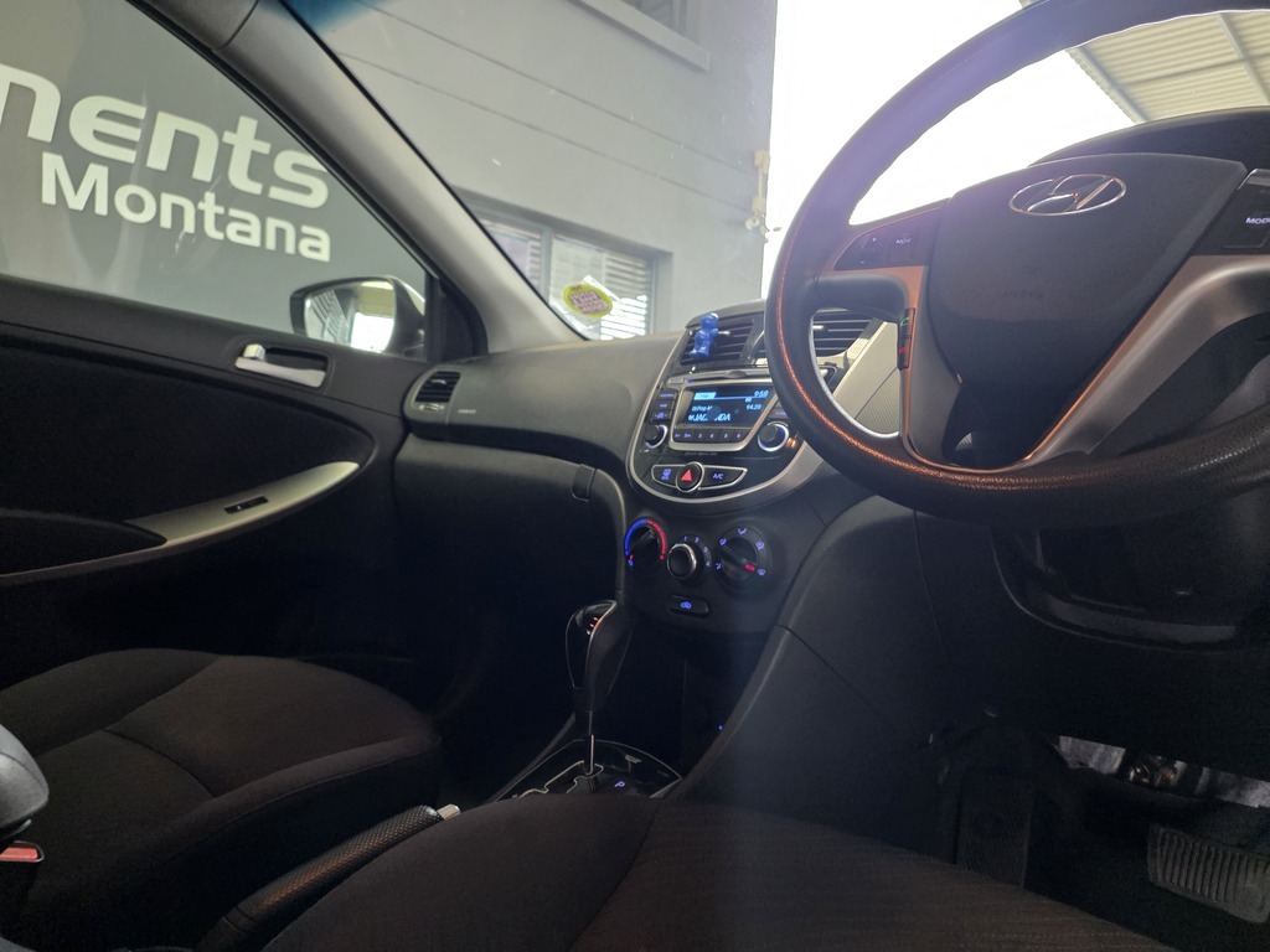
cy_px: 476
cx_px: 635
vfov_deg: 58.9
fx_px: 844
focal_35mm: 23
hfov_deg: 73.9
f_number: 1.7
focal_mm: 6.25
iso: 500
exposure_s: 1/100
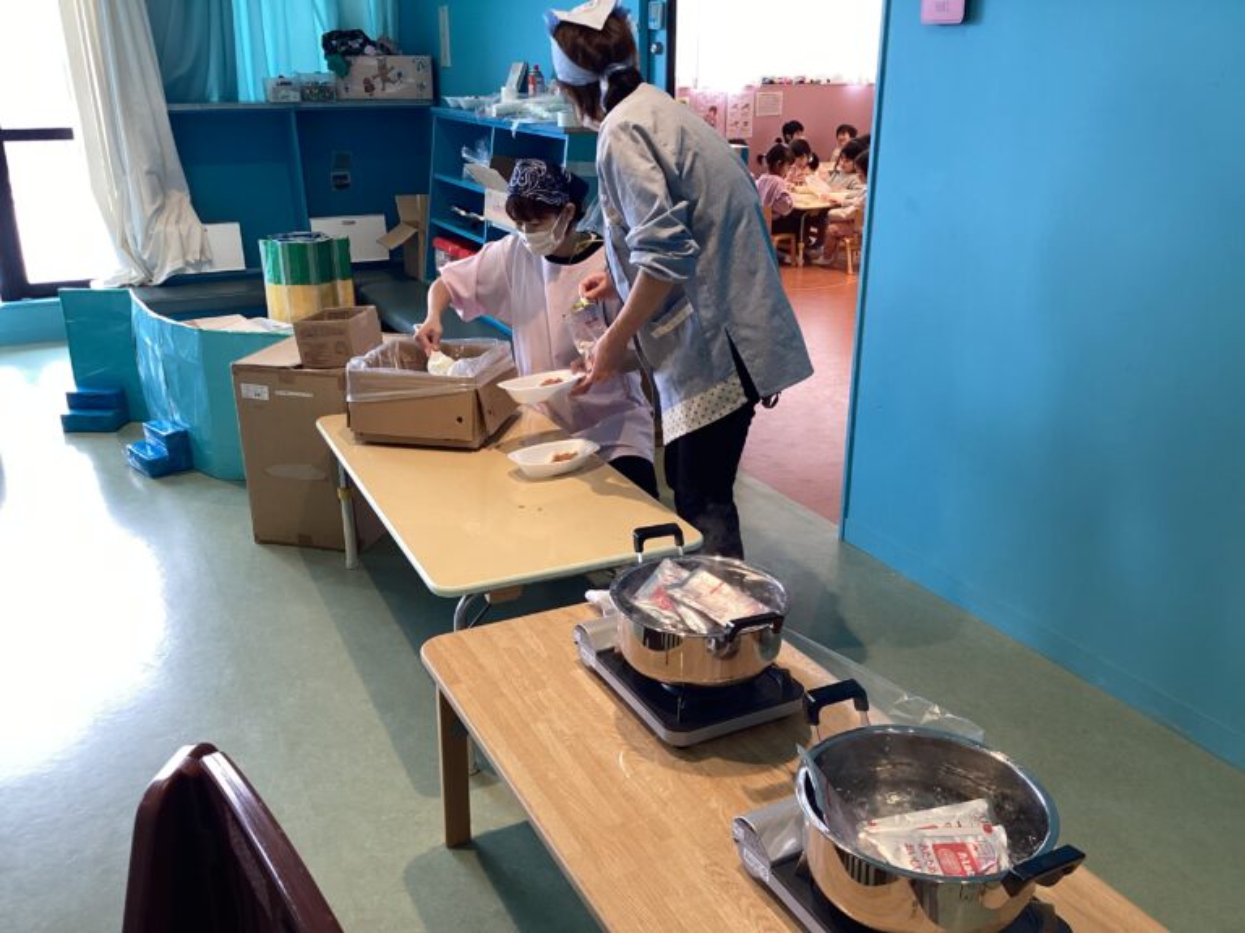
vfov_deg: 45.4
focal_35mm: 31
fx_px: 1115
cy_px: 466
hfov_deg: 58.4
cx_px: 622
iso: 100
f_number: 2.4
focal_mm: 3.3
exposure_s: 1/120
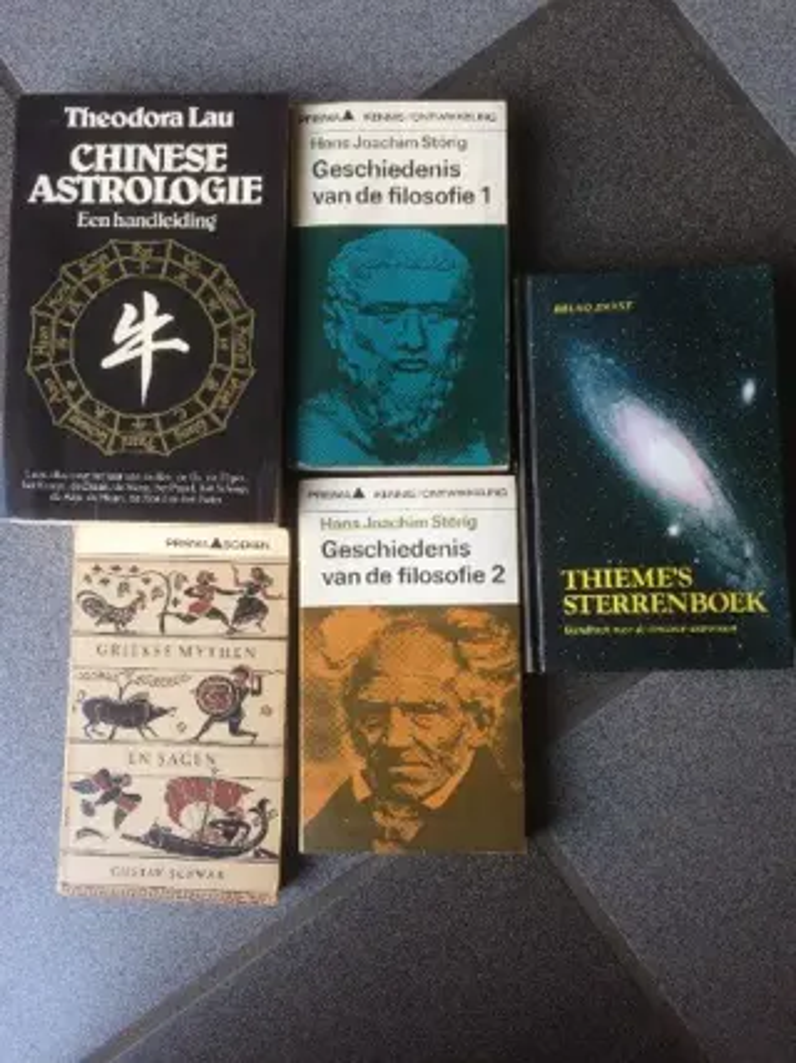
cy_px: 532
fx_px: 890
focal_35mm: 29
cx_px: 398
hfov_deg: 48.2
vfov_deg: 61.7
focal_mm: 4.15
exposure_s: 1/122
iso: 32
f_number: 2.2
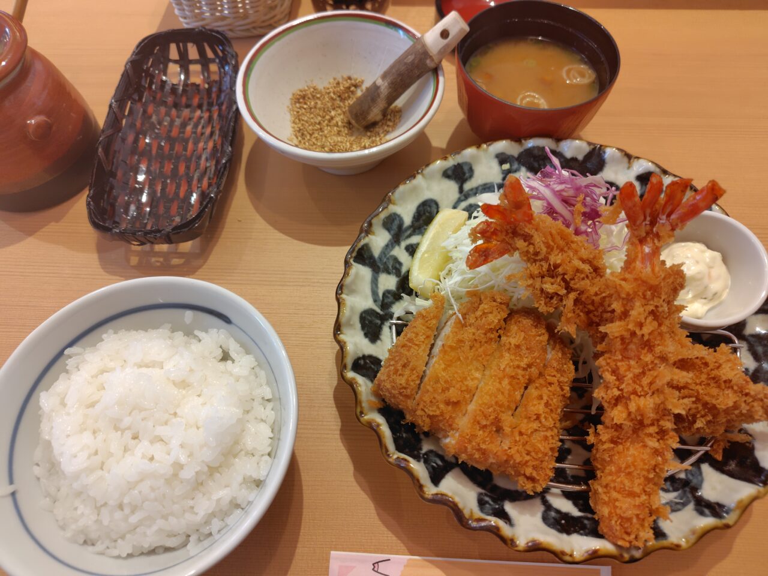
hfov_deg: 73.9
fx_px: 510
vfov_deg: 58.9
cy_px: 288
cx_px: 384
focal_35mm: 23
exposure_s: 1/50
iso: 174
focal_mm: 5.6
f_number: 1.9
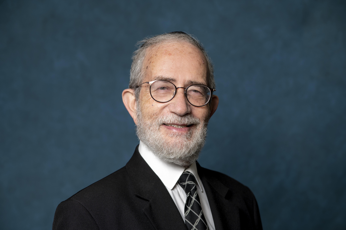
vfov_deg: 13.0
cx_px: 173
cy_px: 115
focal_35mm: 105
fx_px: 1008
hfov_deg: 19.5
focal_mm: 105
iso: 125
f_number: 5.6
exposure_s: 1/200
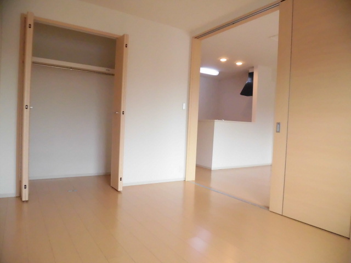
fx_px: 243
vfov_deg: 56.8
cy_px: 132
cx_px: 176
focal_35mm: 24
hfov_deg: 71.6
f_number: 3.1
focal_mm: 4.3
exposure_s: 1/250
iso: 800
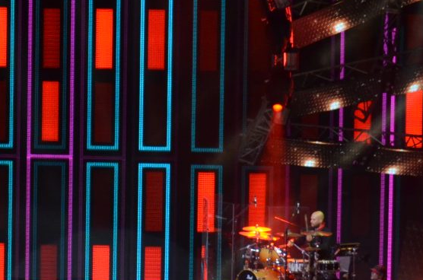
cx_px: -49
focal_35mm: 304
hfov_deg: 6.8
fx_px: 3562
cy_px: 158
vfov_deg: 4.5
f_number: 4
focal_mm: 55
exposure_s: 1/125
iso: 800
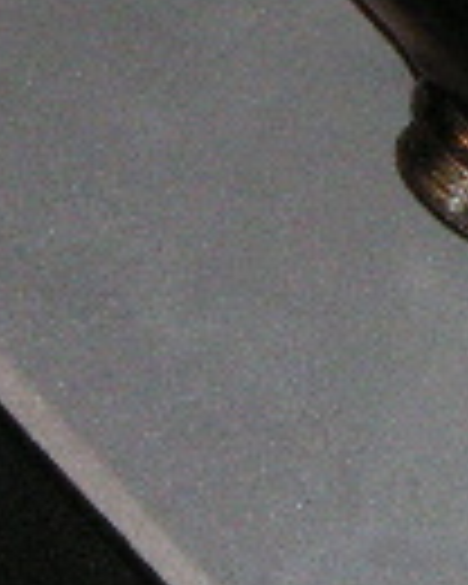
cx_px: 1089
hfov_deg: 2.9
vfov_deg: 3.6
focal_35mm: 535
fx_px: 9263
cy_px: -40
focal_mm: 18.5
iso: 200
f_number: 3.2
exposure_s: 1/125
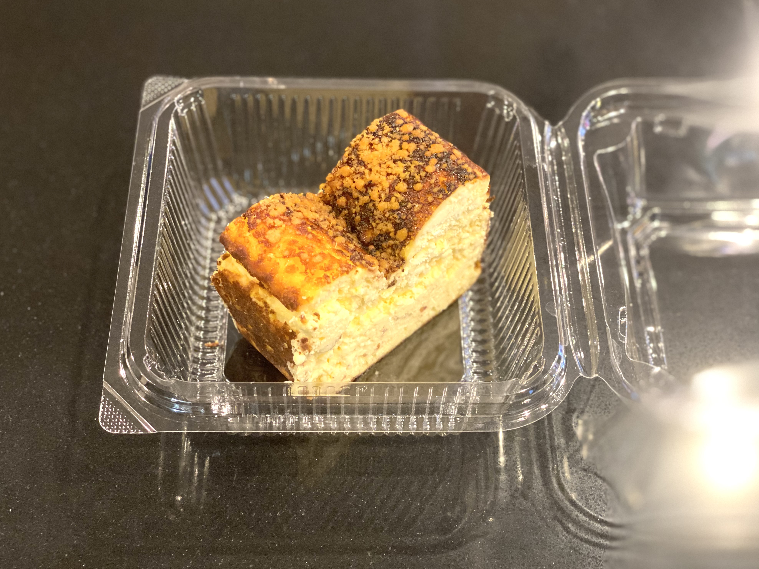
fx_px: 1162
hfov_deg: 36.2
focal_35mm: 53
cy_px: 282
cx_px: 381
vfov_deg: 27.5
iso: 400
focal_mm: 6
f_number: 2
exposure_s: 1/25
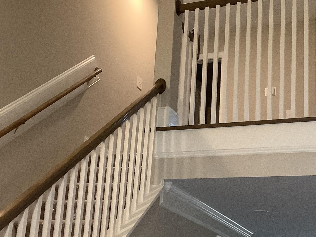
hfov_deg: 30.7
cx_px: 168
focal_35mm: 63
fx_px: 575
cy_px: 144
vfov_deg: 23.2
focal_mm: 3.3
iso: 250
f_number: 2.4
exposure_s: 1/50
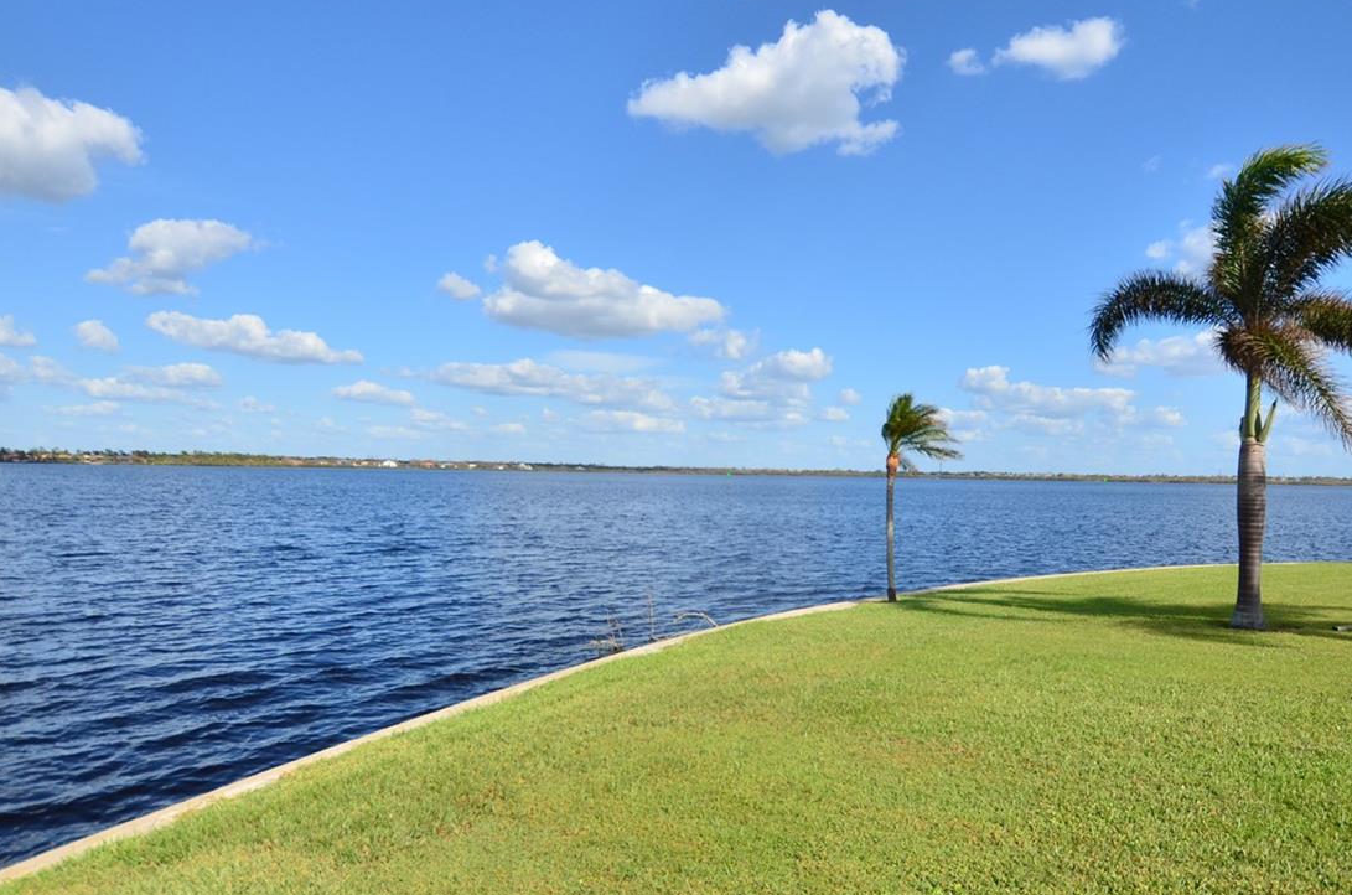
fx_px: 824
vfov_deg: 57.0
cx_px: 727
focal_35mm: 22
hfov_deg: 78.6
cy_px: 467
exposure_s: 1/4000
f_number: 3.5
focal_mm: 10
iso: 320
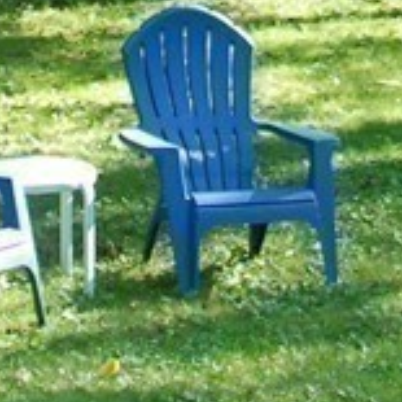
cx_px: 49
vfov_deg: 5.8
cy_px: -383
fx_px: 3873
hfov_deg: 5.9
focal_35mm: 295
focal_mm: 35
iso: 200
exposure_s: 1/320
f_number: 2.5
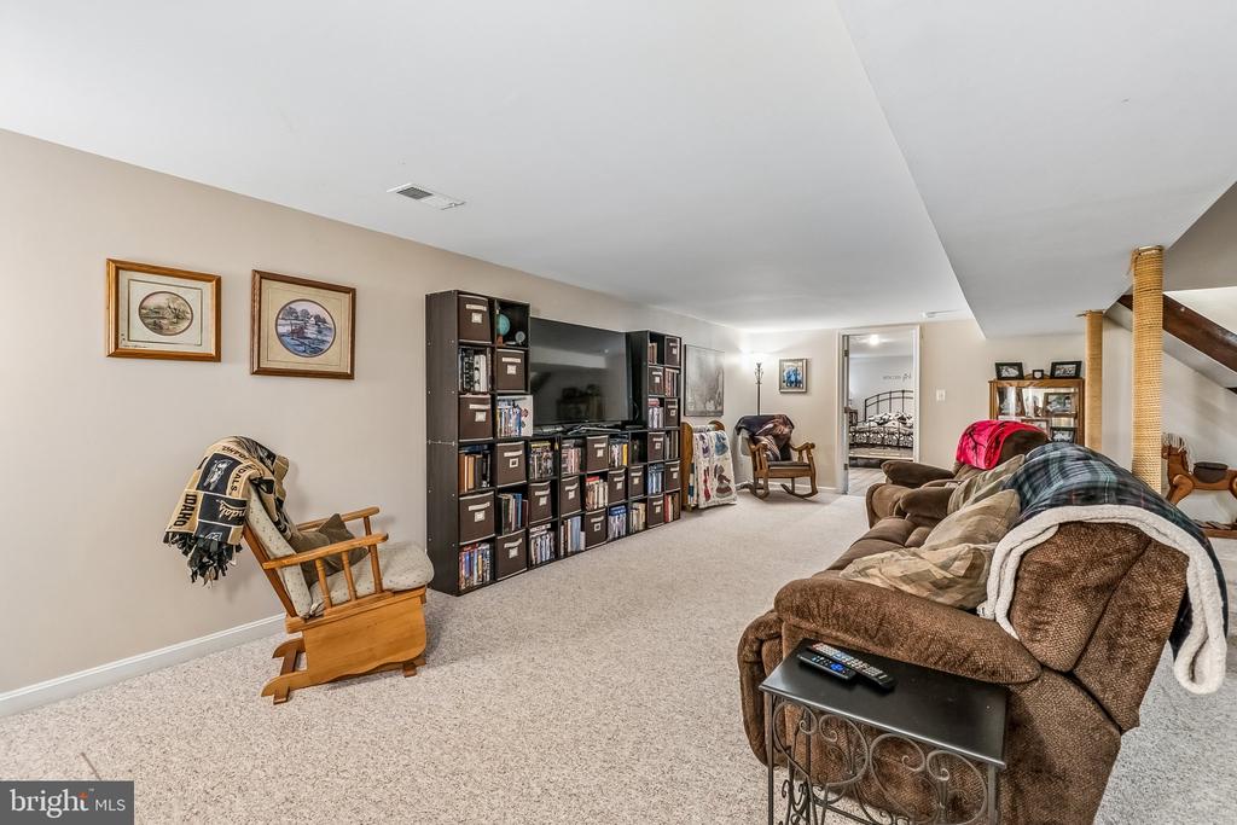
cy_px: 412
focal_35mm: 15
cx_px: 618
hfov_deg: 100.4
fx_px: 515
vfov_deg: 77.3
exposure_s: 1/4
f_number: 5.6
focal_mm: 10
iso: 400
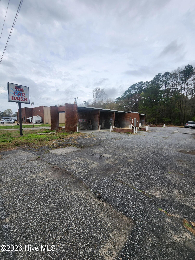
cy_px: 130
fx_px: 98
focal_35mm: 13
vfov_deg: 106.2
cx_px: 98
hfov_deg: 89.9
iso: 50
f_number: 2.2
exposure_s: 1/2060
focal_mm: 2.2
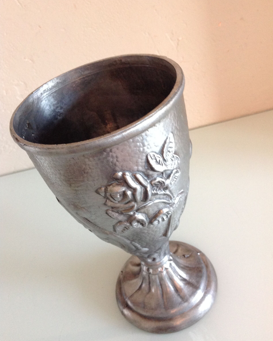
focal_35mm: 37
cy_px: 174
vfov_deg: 49.1
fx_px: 374
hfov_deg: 40.1
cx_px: 137
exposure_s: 1/15
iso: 200
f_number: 2.4
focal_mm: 4.28
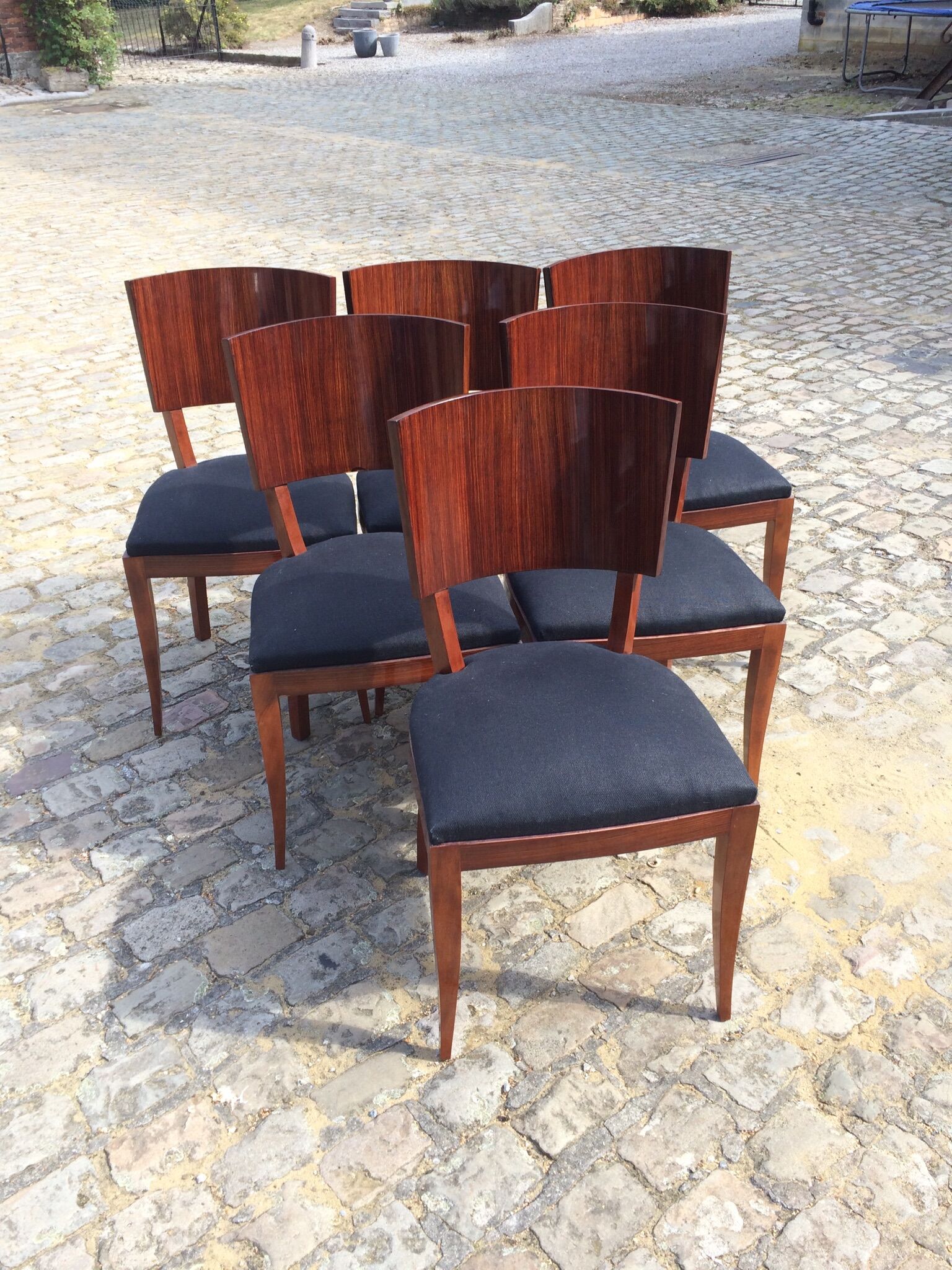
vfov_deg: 61.7
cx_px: 476
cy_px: 635
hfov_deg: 48.2
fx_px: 1063
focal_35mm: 29
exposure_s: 1/383
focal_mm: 4.15
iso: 32
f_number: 2.2
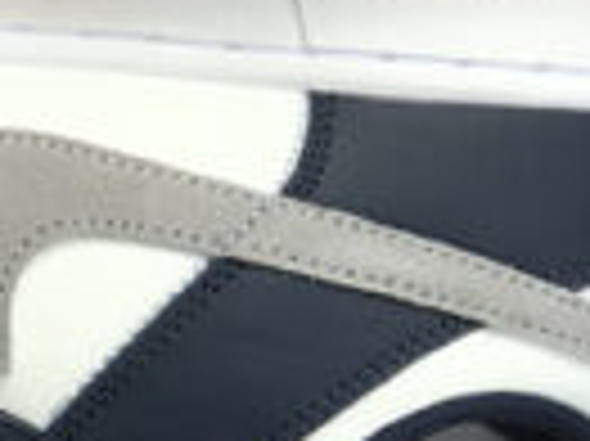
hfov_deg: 7.5
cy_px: 513
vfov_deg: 5.7
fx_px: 4444
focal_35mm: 261
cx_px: -126
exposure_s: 1/95
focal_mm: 6.6
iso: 20
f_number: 2.8
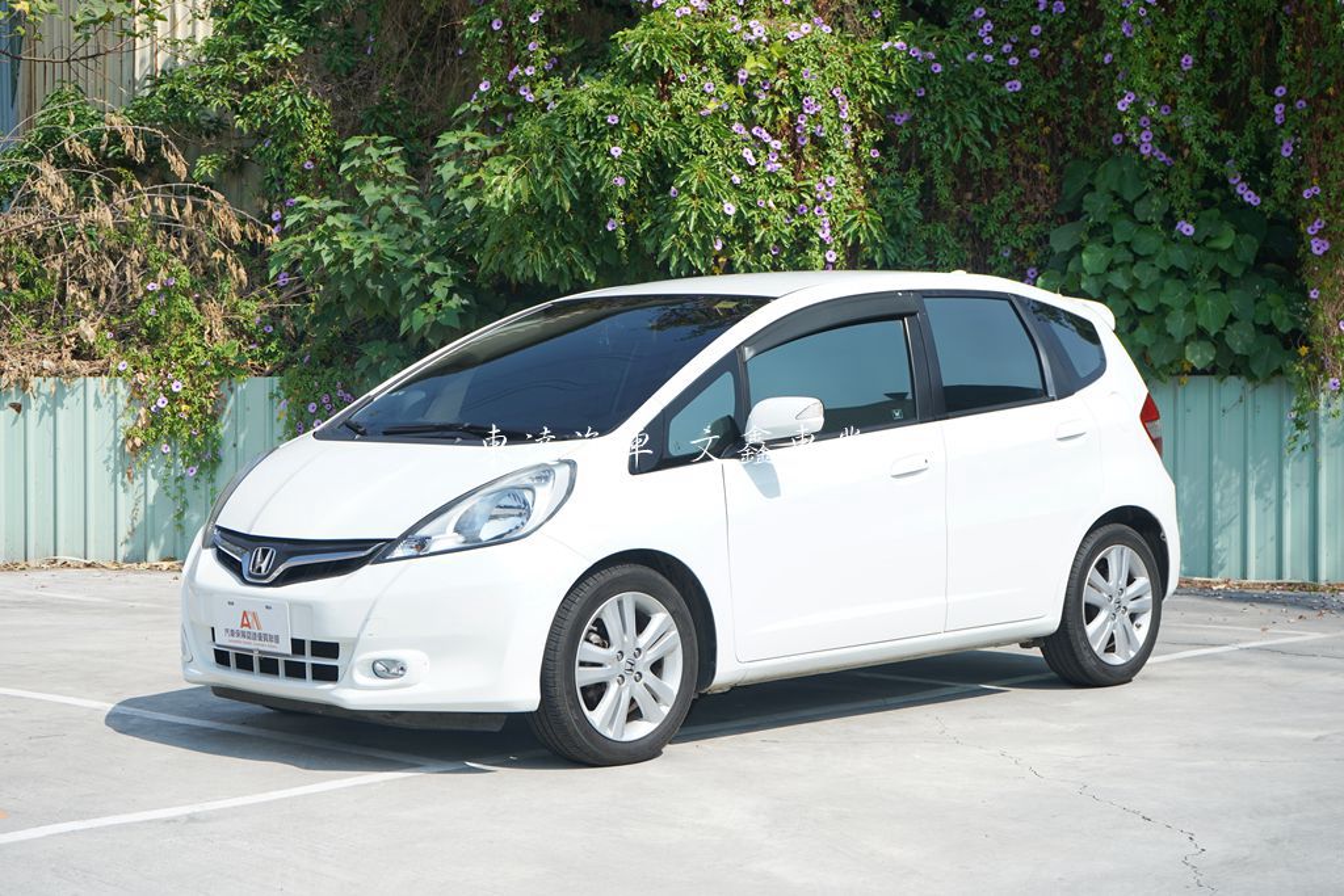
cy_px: 448
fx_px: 2277
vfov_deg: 22.3
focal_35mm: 61
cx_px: 672
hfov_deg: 32.9
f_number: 8
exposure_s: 1/200
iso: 100
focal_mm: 61
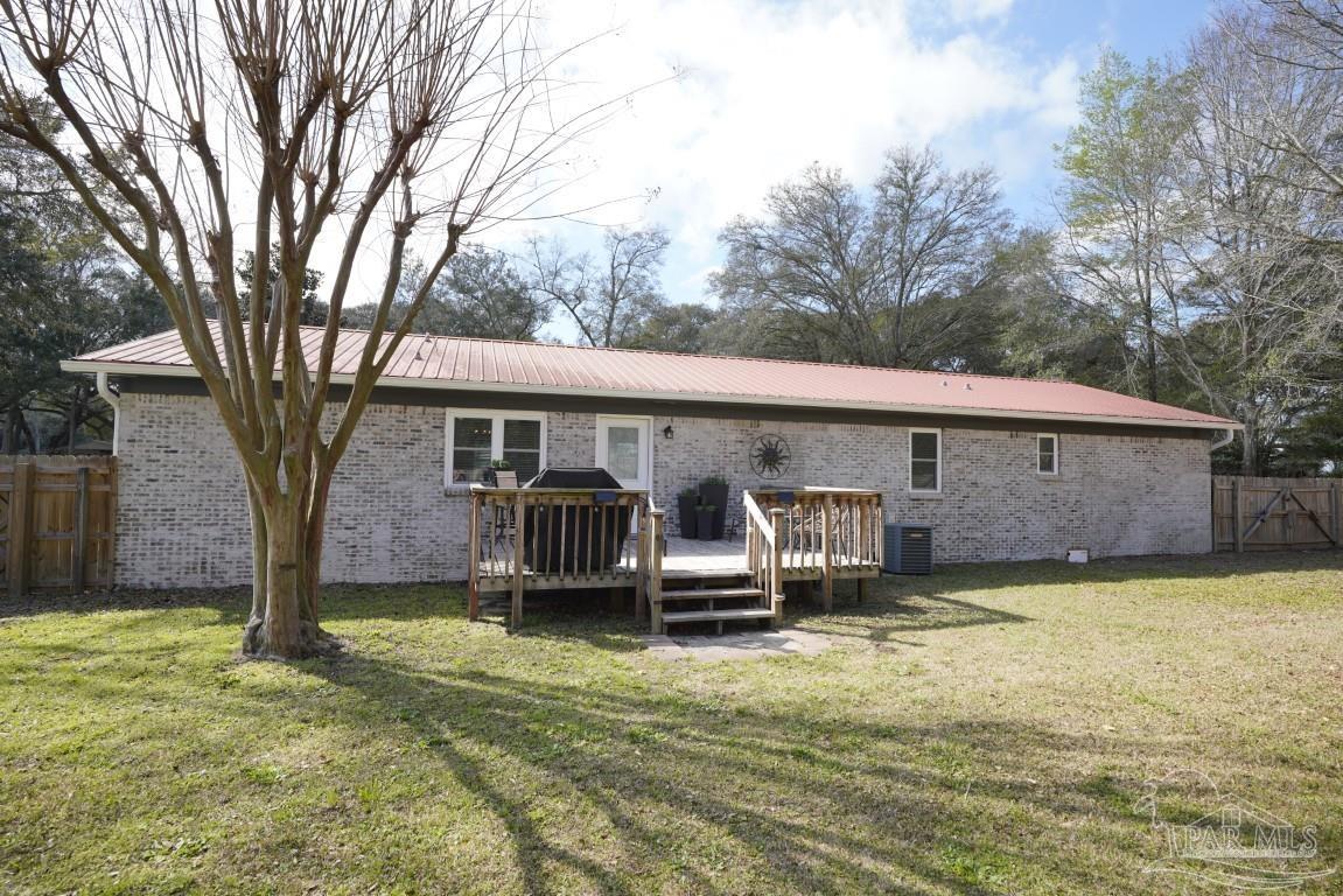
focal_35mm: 19
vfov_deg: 64.6
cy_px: 448
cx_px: 672
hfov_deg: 86.9
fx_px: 709
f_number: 4
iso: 100
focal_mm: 19
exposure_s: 1/400
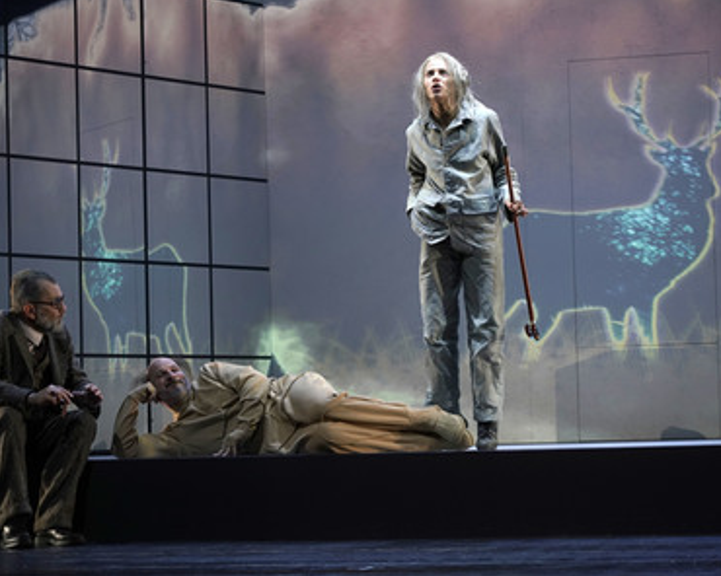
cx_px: 360
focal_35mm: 111
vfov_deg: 13.9
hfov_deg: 17.3
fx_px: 2369
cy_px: 286
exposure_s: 1/160
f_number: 5.6
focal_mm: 97
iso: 1000
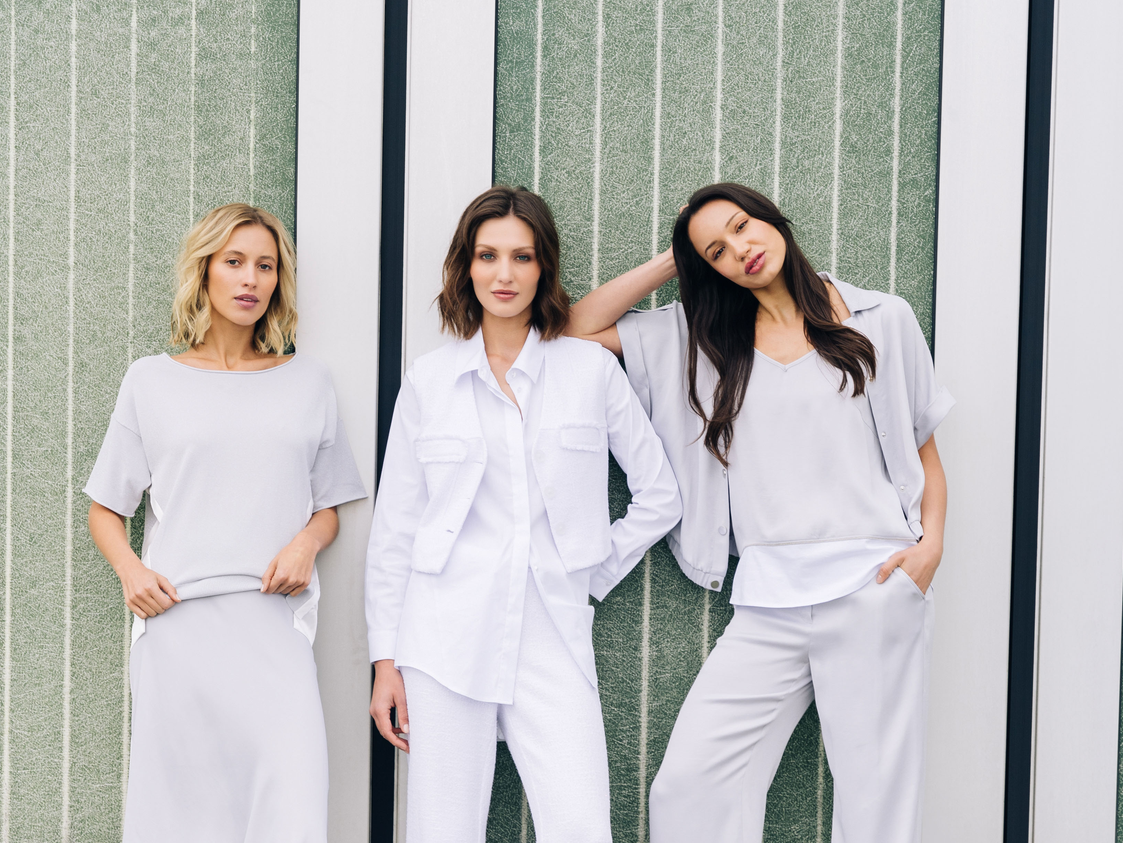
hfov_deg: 18.1
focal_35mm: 108
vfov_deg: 13.6
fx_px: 3515
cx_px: 526
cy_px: 631
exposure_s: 1/250
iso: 100
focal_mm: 61.2
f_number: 4.5
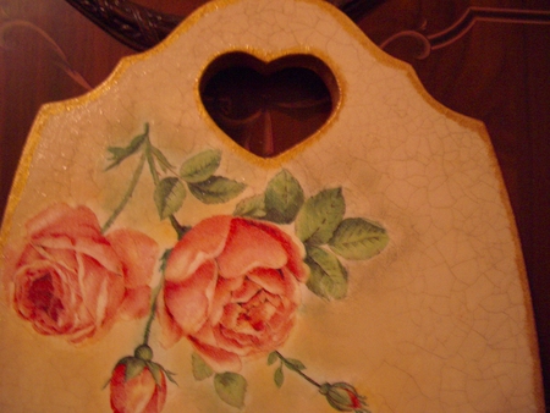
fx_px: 556
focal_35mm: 35
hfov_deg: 52.6
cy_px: 206
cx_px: 275
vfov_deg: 40.7
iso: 200
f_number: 2.6
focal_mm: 5.8
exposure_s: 1/10
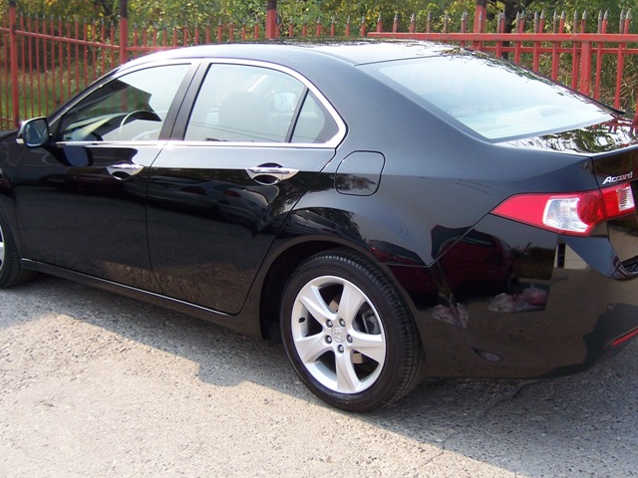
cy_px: 212
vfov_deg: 32.2
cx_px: 347
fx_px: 829
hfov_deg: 42.0
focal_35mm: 45
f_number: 2.8
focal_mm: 6.2
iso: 80
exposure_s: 1/400
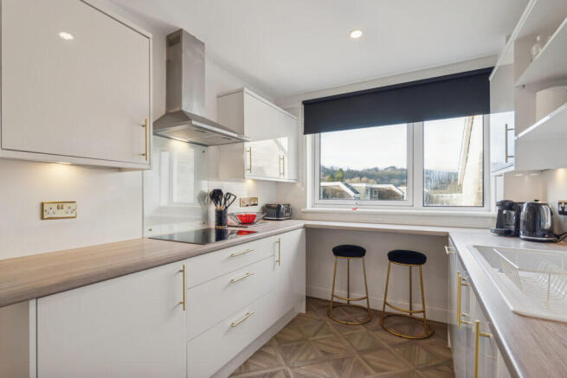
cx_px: 284
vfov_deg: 73.8
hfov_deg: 96.7
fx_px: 252
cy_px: 189
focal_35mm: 16
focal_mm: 16
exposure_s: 1/100
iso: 1250
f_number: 8
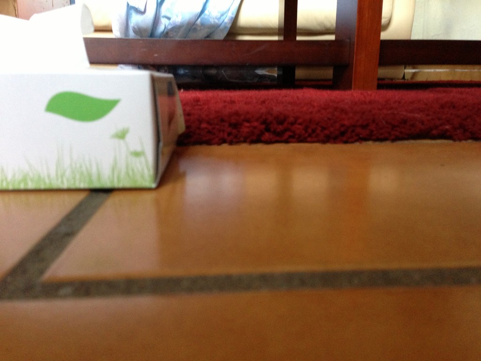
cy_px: 180
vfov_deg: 42.9
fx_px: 459
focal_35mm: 33
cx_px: 240
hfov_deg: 55.4
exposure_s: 1/20
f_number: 2.4
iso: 320
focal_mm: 4.13
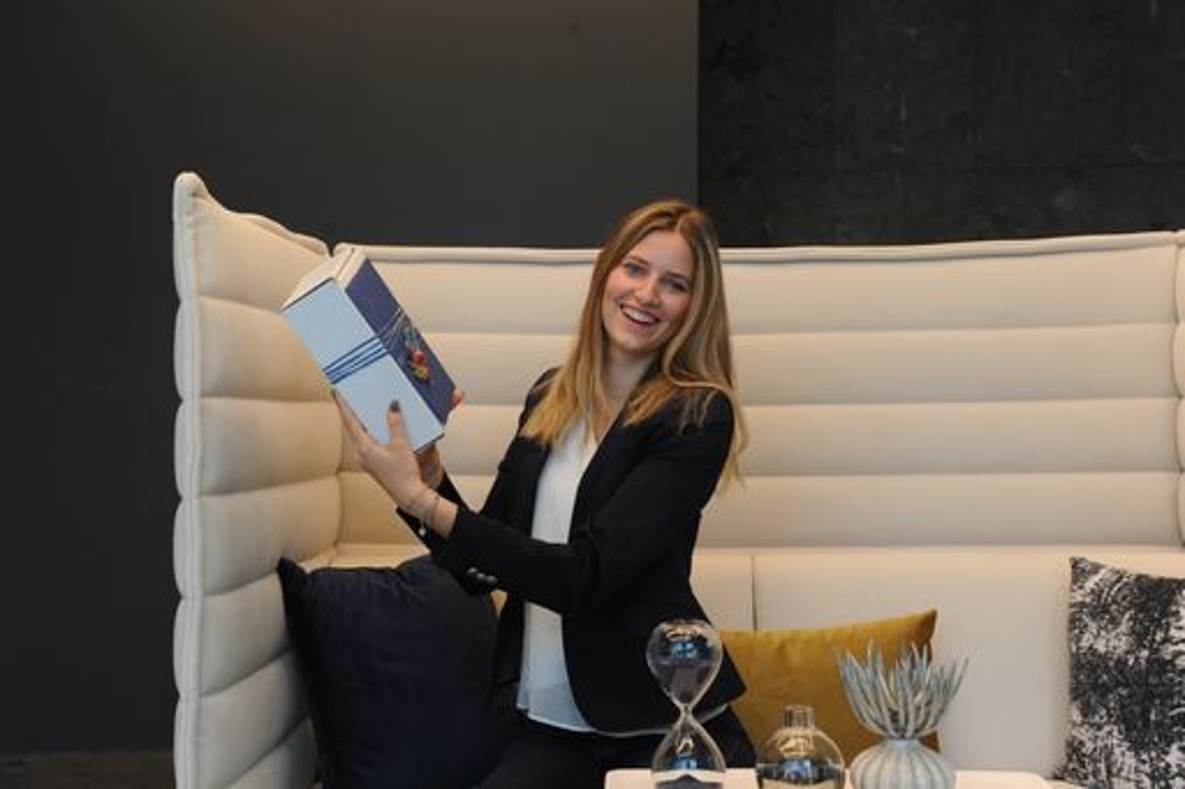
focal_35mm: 48
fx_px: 1579
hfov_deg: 41.1
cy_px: 394
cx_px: 592
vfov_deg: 28.1
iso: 1000
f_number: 6.3
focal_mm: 48
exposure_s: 1/160
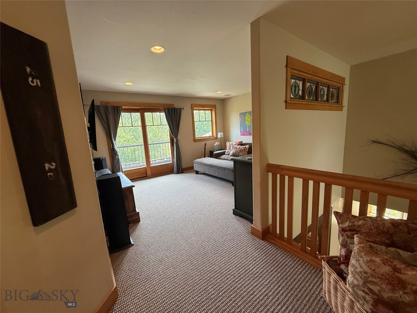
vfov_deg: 85.7
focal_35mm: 14
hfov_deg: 102.1
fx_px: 169
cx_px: 208
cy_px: 156
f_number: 2.2
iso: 160
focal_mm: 2.22
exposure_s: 1/120
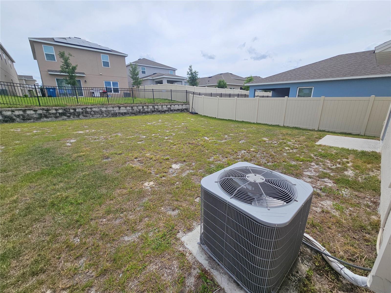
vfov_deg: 89.9
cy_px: 146
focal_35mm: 13
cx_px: 196
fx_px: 147
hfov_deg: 106.2
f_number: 2.2
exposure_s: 1/2993
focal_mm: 2.2
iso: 50
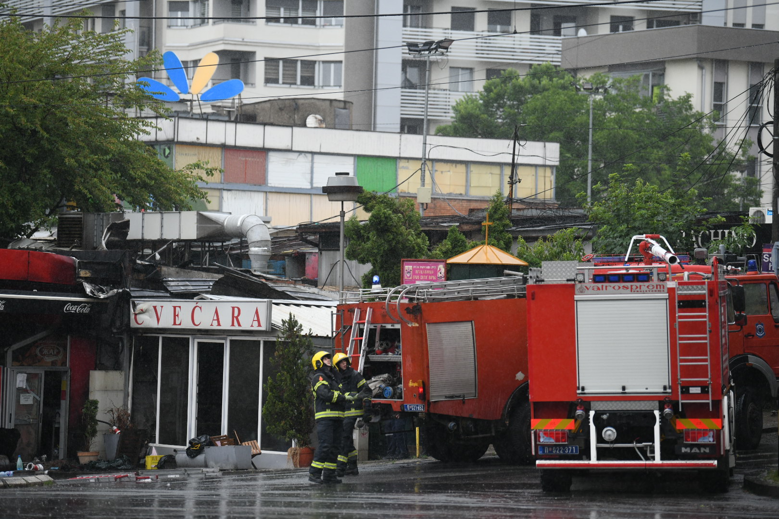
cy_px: 260
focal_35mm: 145
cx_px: 390
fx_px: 3137
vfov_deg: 9.5
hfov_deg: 14.2
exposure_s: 1/1250
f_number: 2.8
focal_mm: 145
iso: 1000
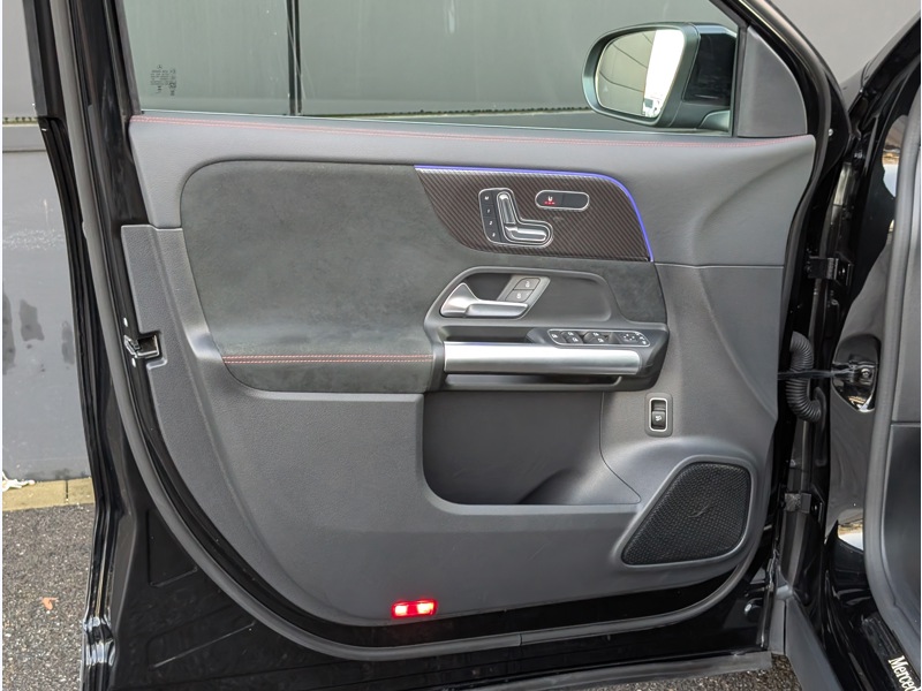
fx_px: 1305
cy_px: 346
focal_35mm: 49
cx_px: 461
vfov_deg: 29.7
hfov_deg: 38.9
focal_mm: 6.9
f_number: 1.68
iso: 415
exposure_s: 1/260
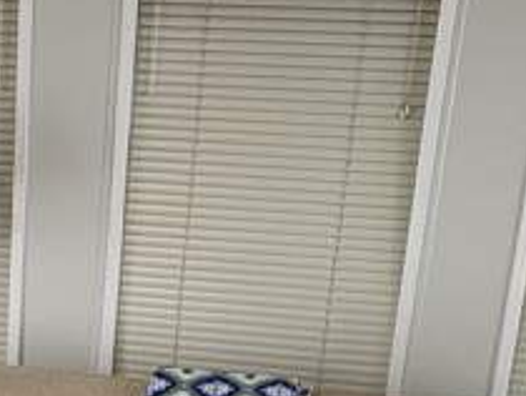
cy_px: 617
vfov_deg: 13.9
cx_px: -35
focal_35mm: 99
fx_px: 1506
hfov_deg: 19.1
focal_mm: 4.25
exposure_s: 1/60
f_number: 1.8
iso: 160
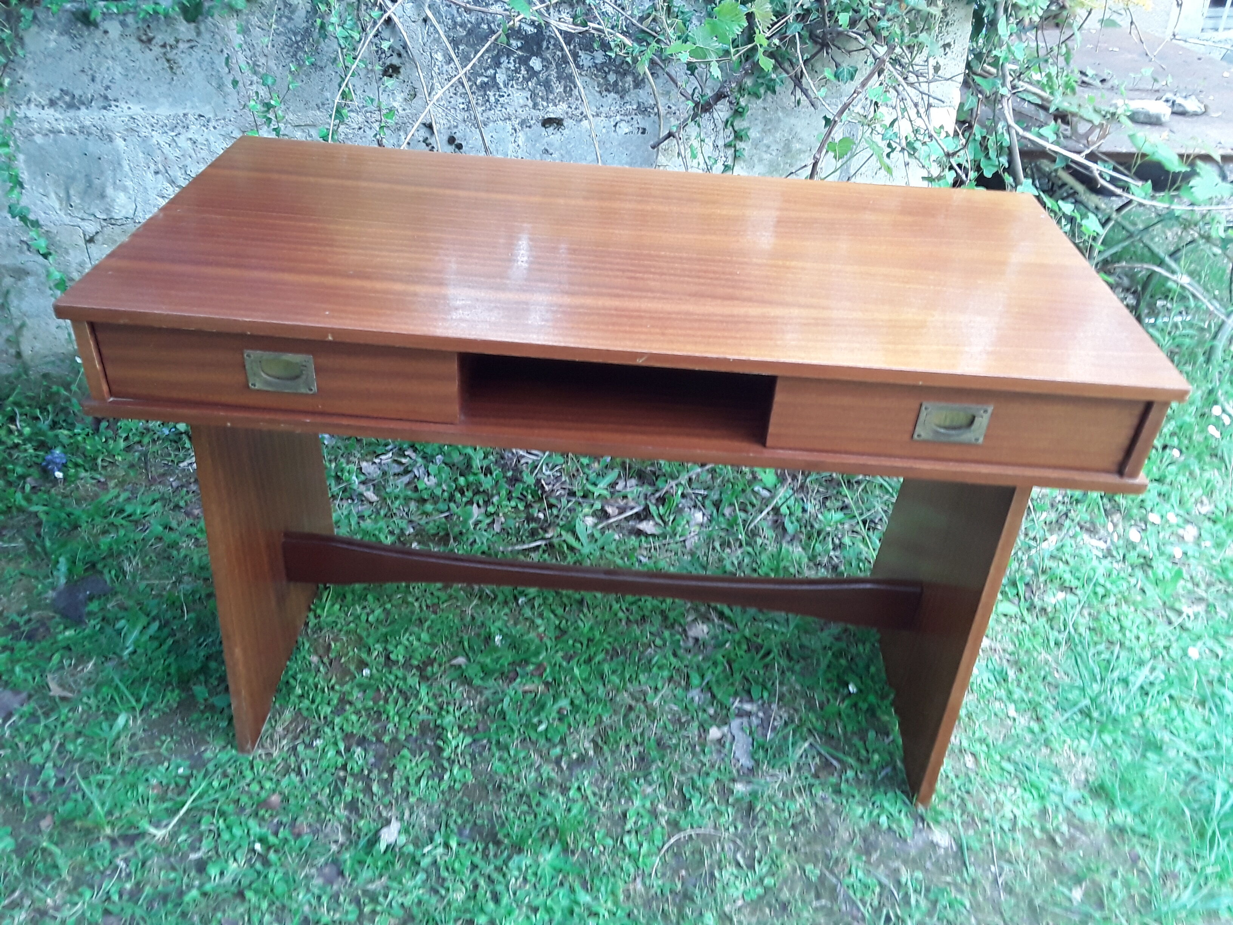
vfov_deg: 51.4
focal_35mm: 27
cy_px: 462
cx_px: 616
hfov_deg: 65.3
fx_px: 962
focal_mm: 2.91
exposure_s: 1/33
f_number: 1.9
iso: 100
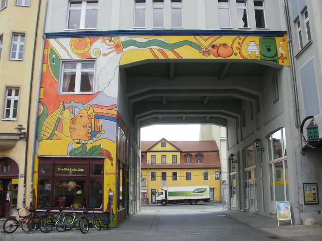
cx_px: 161
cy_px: 120
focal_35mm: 36
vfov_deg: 39.7
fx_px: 335
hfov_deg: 51.4
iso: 100
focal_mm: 6.3
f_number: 5.6
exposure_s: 1/160
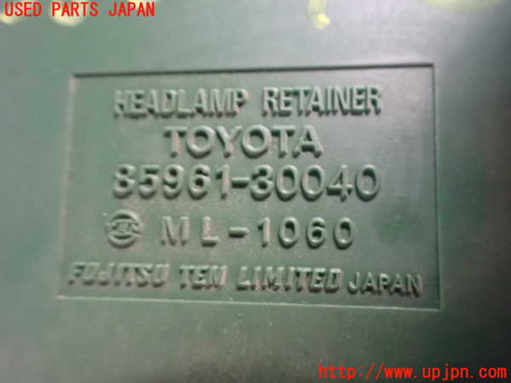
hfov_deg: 60.0
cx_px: 256
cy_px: 192
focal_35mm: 30
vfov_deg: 46.8
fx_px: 443
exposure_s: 1/25
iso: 1600
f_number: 2.3
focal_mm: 5.4
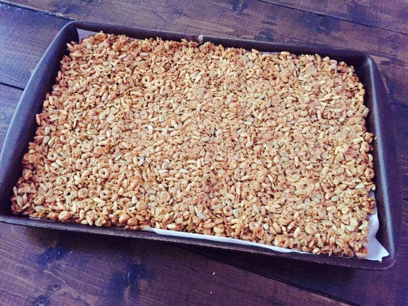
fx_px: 342
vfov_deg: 48.2
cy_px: 153
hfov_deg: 61.7
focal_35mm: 29
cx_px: 204
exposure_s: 1/15
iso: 400
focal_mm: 4.15
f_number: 2.2
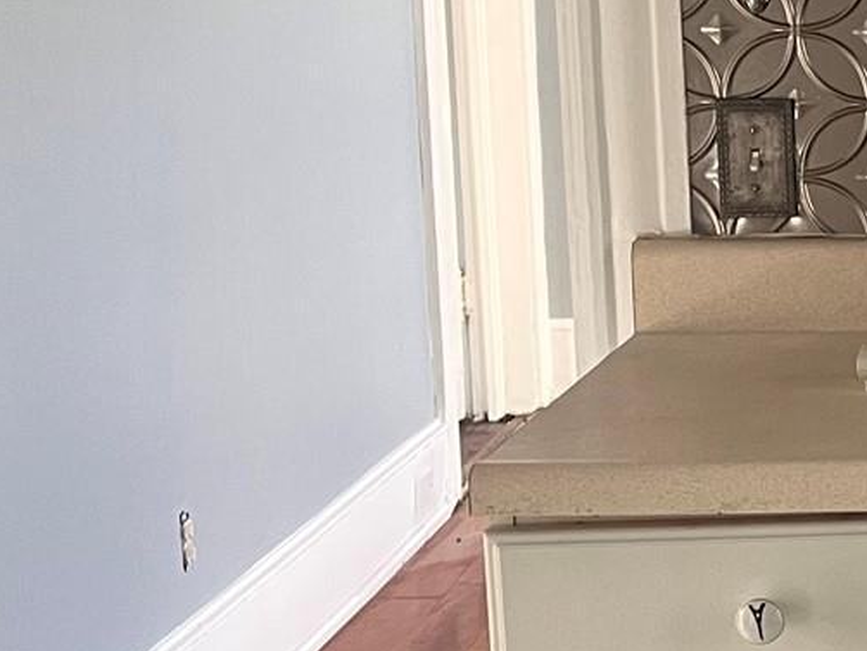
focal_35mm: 106
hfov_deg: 16.0
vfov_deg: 14.0
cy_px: 243
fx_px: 2656
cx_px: 1511
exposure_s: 1/89
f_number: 1.6
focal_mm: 5.1
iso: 125
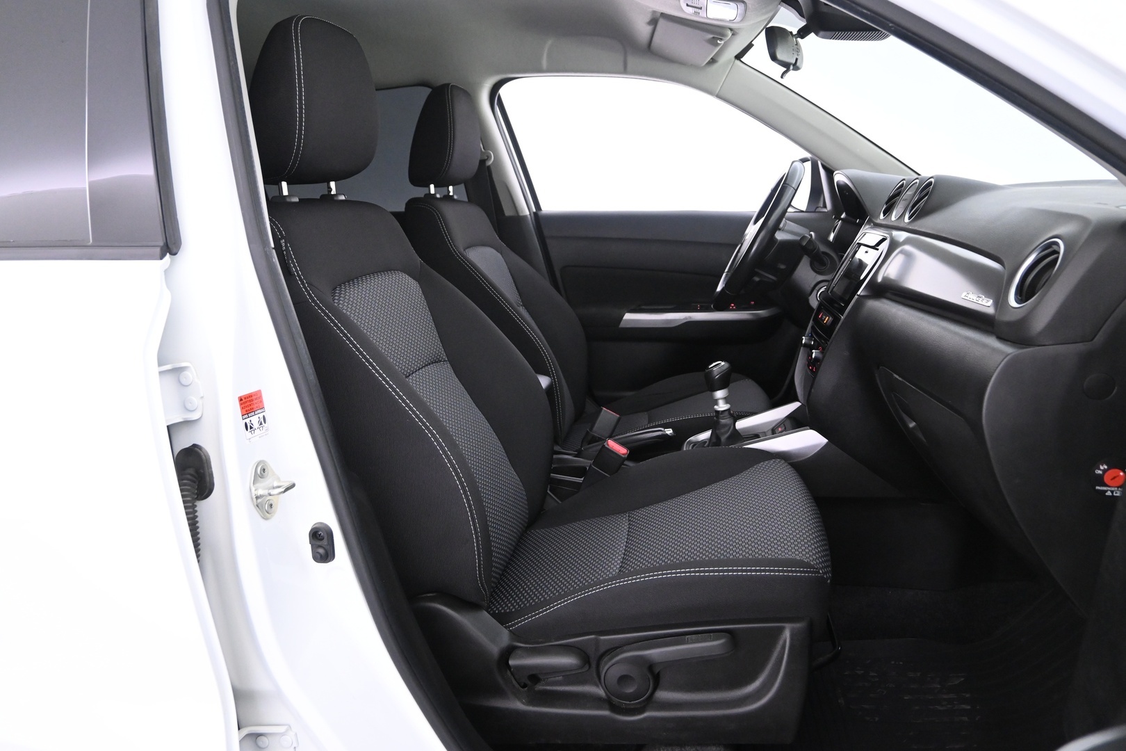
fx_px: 798
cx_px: 563
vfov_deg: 50.4
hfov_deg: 70.4
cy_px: 376
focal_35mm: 26
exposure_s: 1/25
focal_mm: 17
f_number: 3.5
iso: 2500
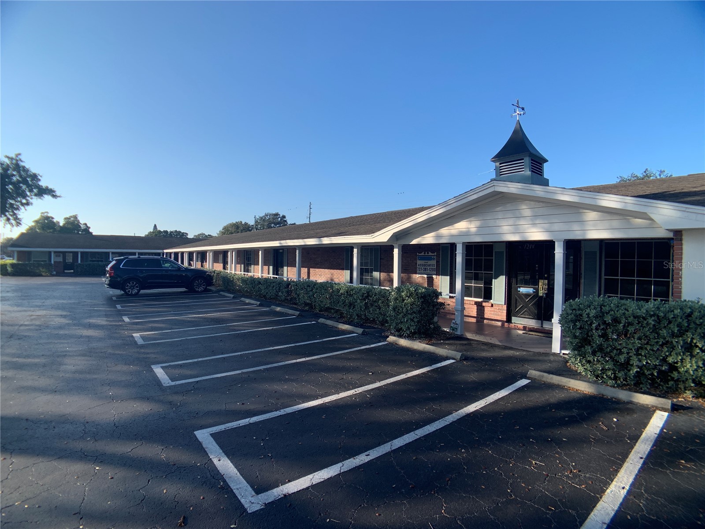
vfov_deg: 53.1
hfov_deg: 67.3
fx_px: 530
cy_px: 264
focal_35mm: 26
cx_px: 352
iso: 25
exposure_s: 1/1634
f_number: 1.8
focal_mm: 4.25
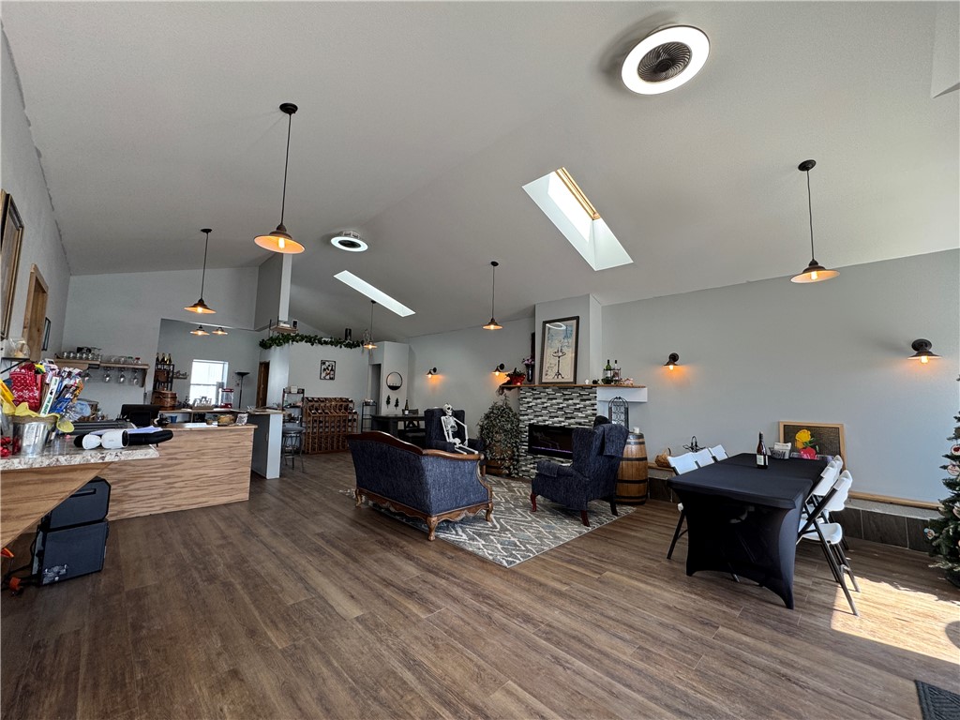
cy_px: 360
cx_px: 480
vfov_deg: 85.7
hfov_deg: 102.1
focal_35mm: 14
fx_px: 388
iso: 100
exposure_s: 1/120
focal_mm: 2.22
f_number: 2.2
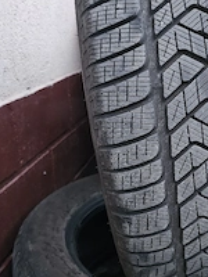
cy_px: 183
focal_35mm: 46
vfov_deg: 40.8
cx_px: 171
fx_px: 369
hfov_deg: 30.6
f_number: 1.7
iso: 1600
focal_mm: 6.3
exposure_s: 1/16.7
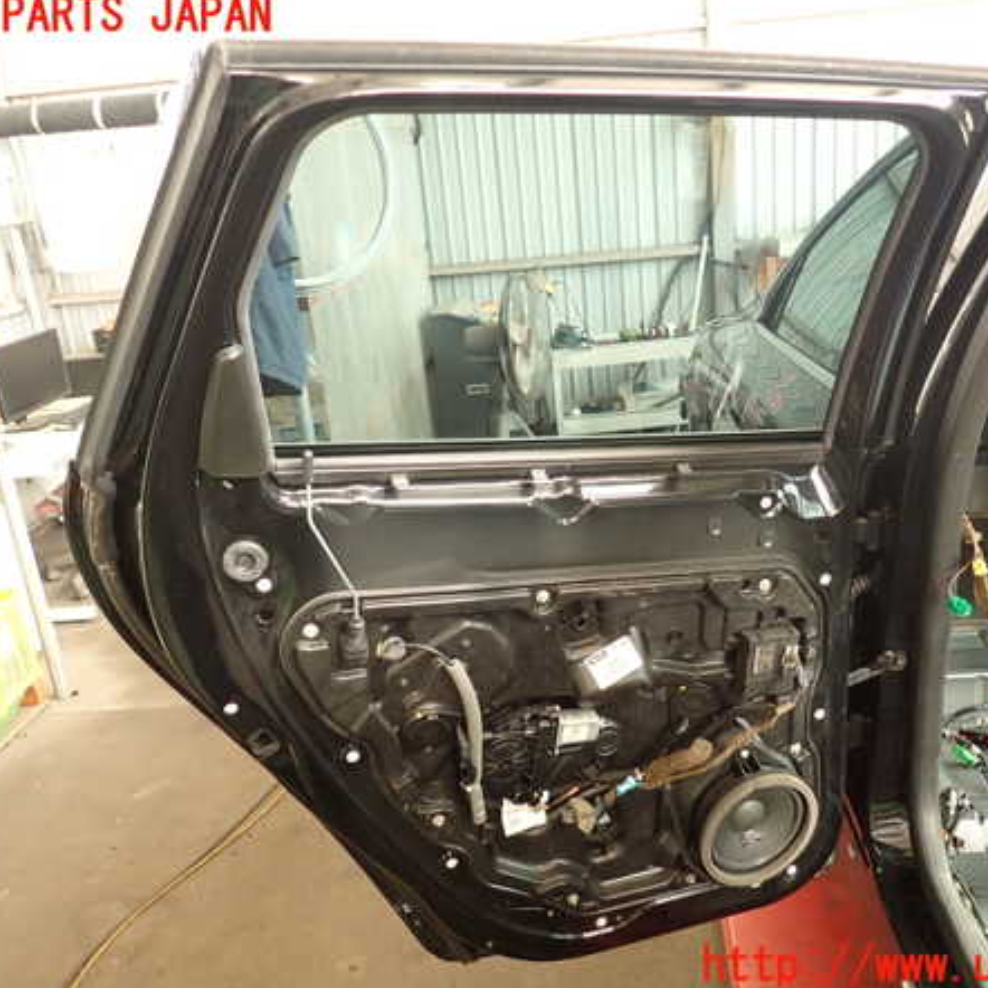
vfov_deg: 54.0
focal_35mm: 30
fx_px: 969
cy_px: 492
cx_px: 536
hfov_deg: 54.0
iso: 200
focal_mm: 4.5
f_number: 2
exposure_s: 1/40
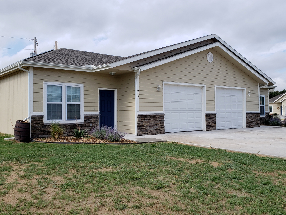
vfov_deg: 53.1
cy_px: 108
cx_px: 143
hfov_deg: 67.3
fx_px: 215
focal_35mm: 26
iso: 50
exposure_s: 1/1061
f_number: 2.4
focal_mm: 4.3
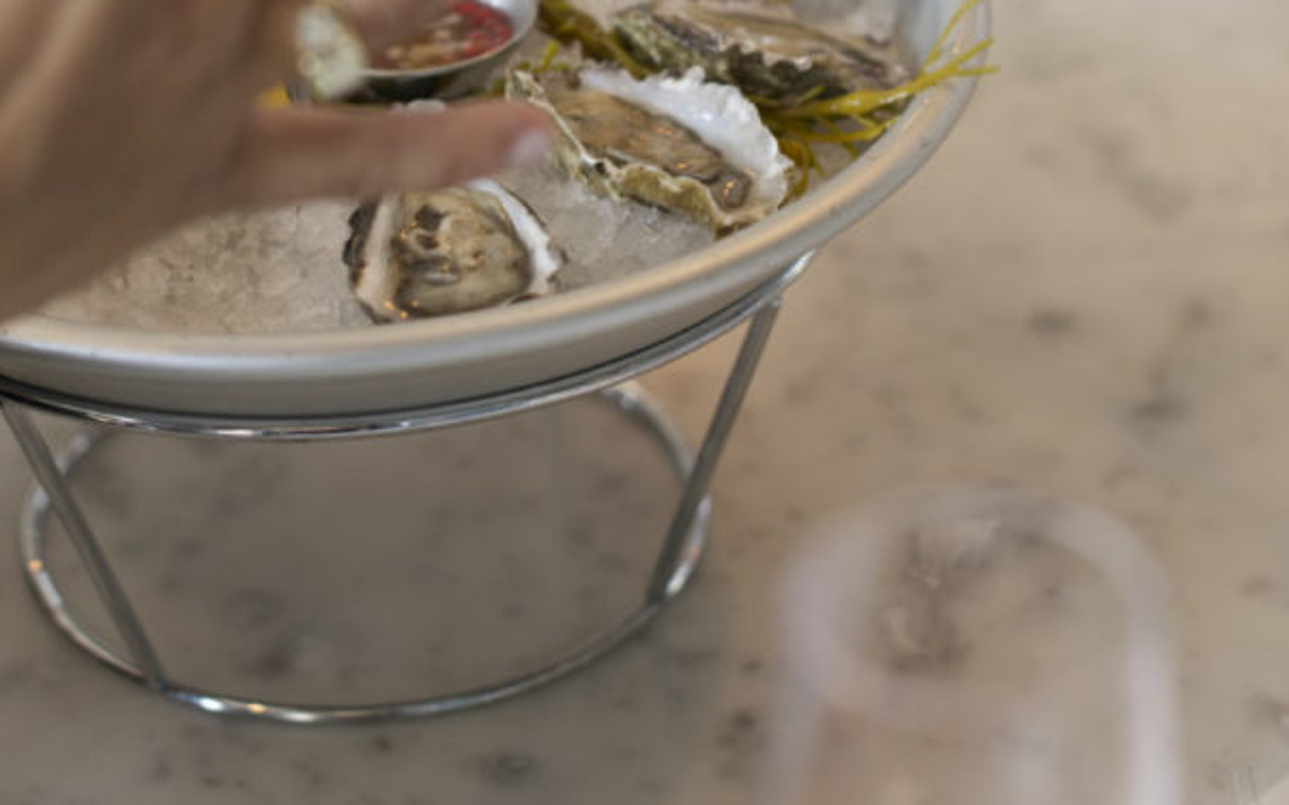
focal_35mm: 87
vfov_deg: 14.9
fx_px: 3056
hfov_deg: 23.7
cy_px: 80
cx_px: 434
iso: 800
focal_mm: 50
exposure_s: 1/100
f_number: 2.8
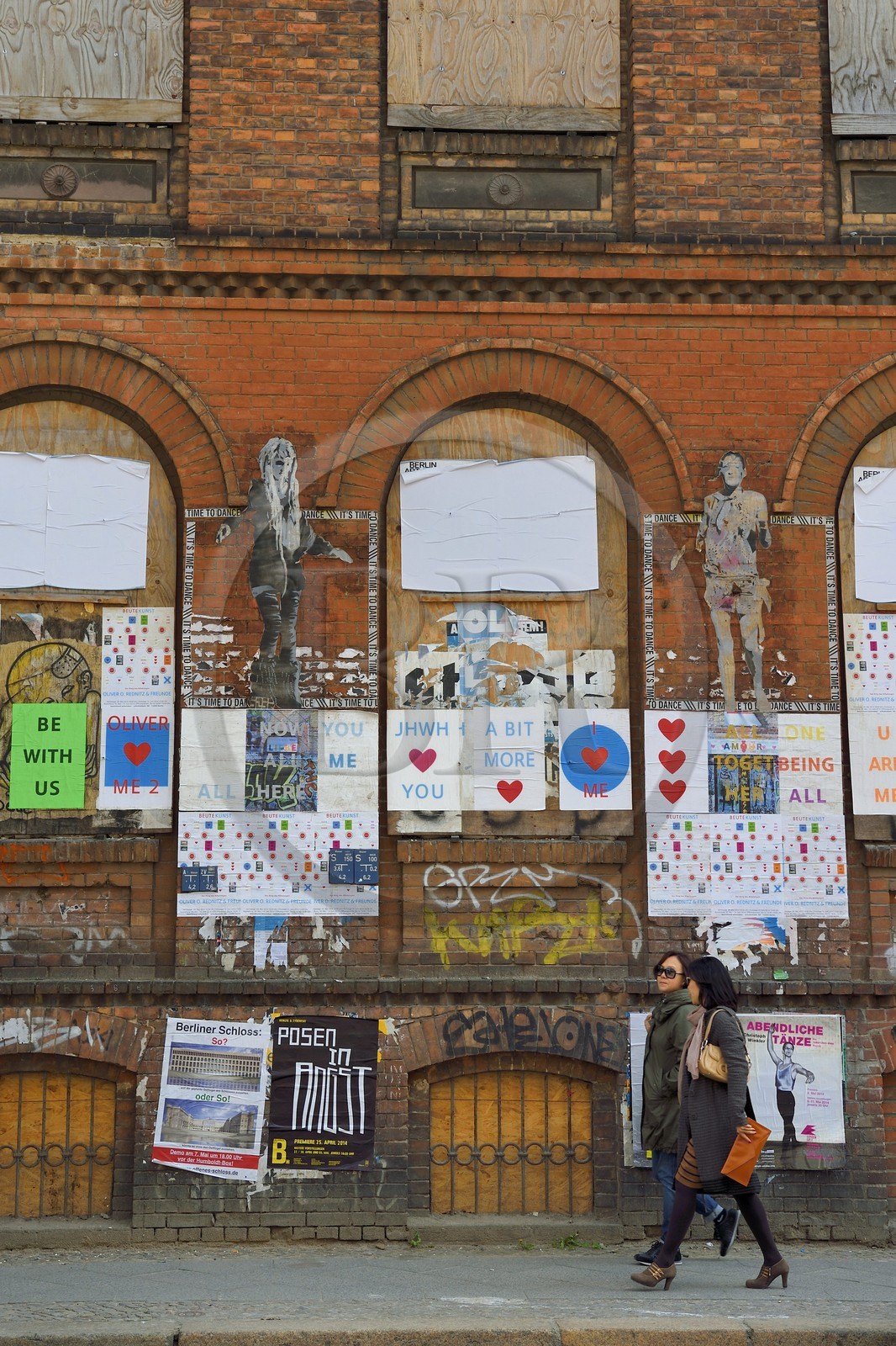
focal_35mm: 55
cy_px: 673
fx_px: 2054
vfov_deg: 36.3
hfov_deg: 24.6
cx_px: 448
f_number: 8
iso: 200
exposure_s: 1/250
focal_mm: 55
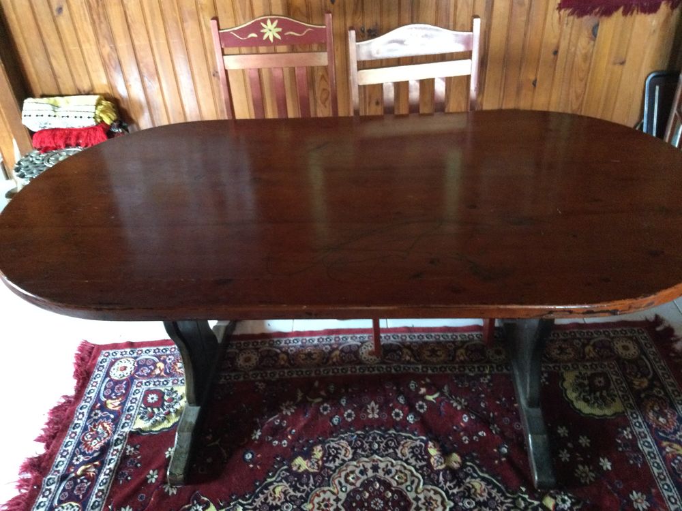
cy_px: 256
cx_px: 341
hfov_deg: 58.4
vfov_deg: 45.4
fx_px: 611
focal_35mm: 31
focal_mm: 3.3
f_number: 2.4
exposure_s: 1/17
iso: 400
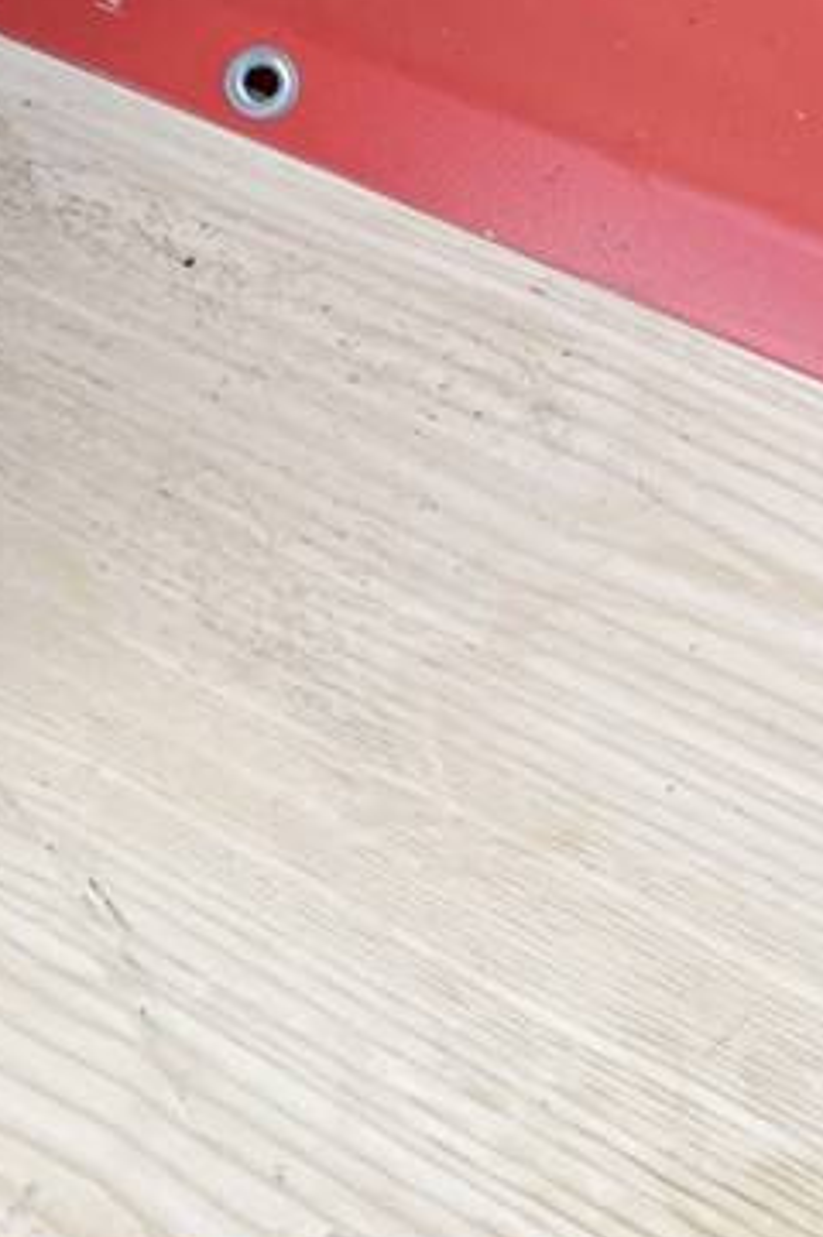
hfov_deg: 10.1
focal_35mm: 120
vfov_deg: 16.2
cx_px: -1094
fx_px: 4123
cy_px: -356
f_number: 1.6
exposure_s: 1/291
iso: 40
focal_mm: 5.1
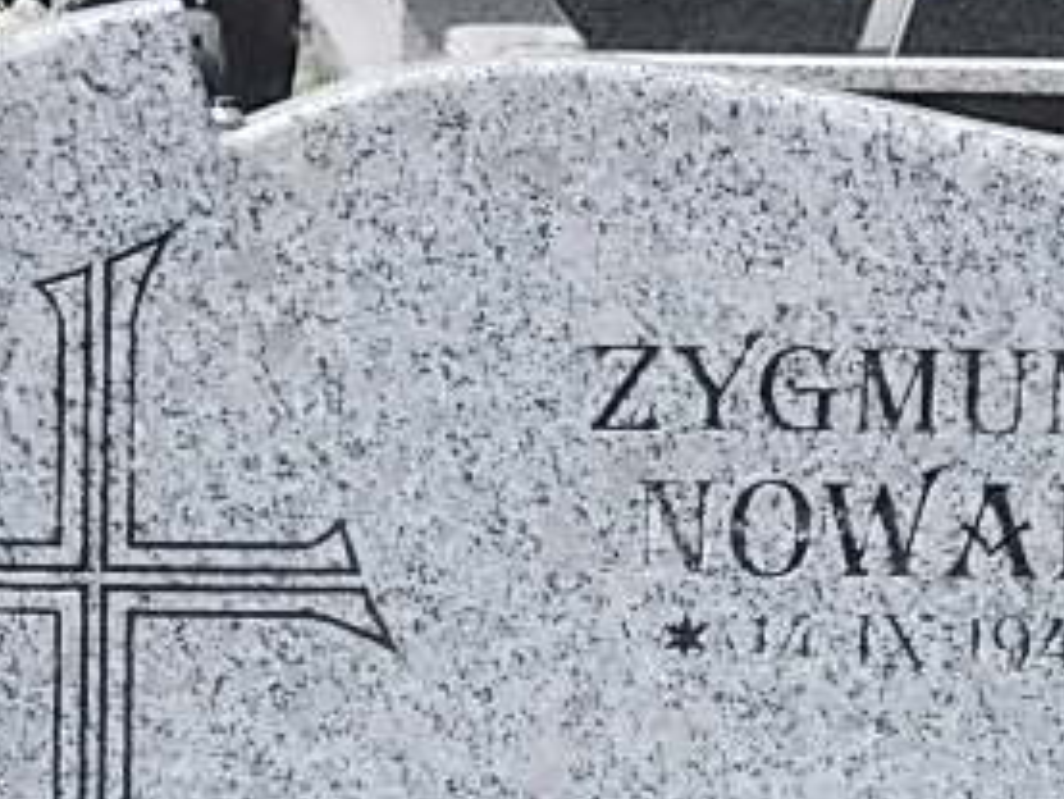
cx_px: 530
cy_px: 741
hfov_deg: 8.9
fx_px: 6827
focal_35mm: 222
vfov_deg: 6.7
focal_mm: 13.6
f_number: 5.3
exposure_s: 1/320
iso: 80
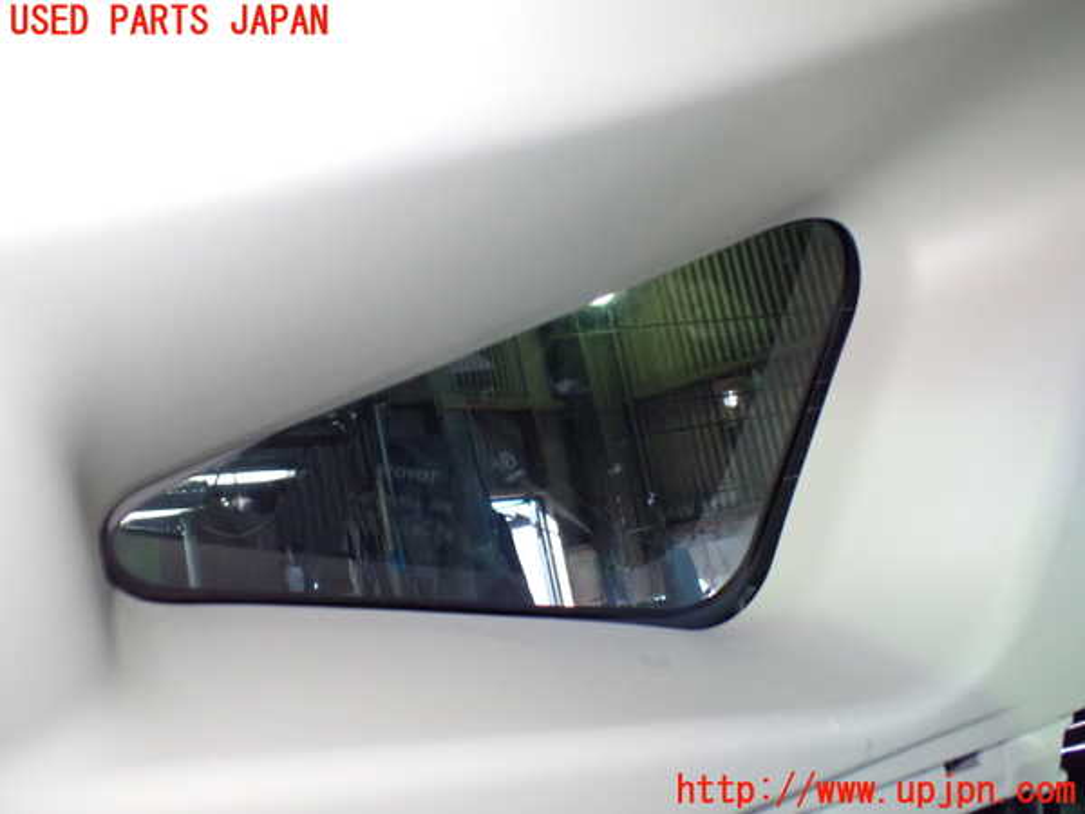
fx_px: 940
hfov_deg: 60.0
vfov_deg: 46.8
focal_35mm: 30
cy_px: 407
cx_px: 542
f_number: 2.3
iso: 1250
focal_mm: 5.4
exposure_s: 1/30
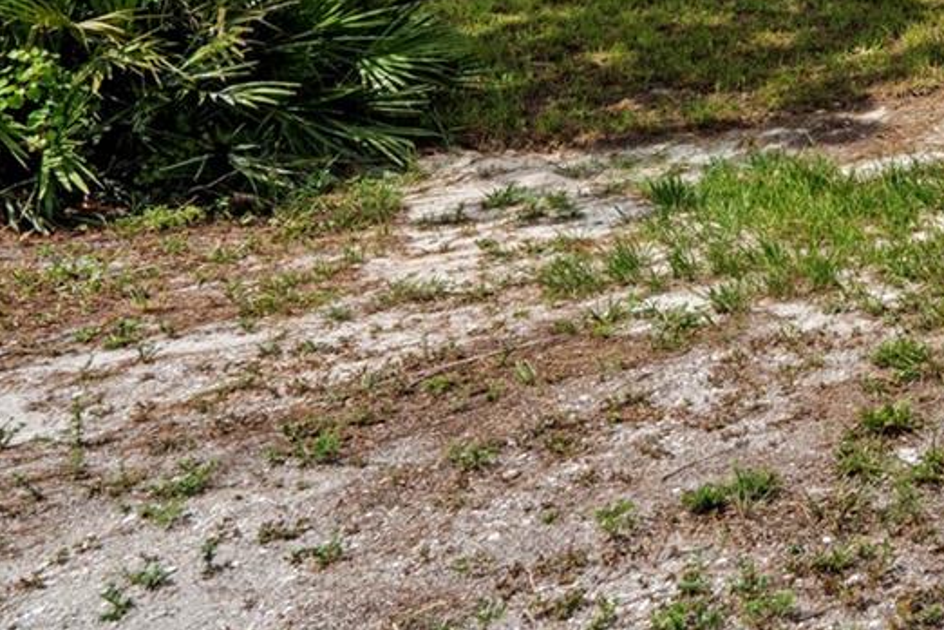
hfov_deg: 30.6
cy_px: -112
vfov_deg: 25.0
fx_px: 1285
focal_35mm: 49
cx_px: 1259
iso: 800
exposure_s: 1/800
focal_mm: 16
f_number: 8
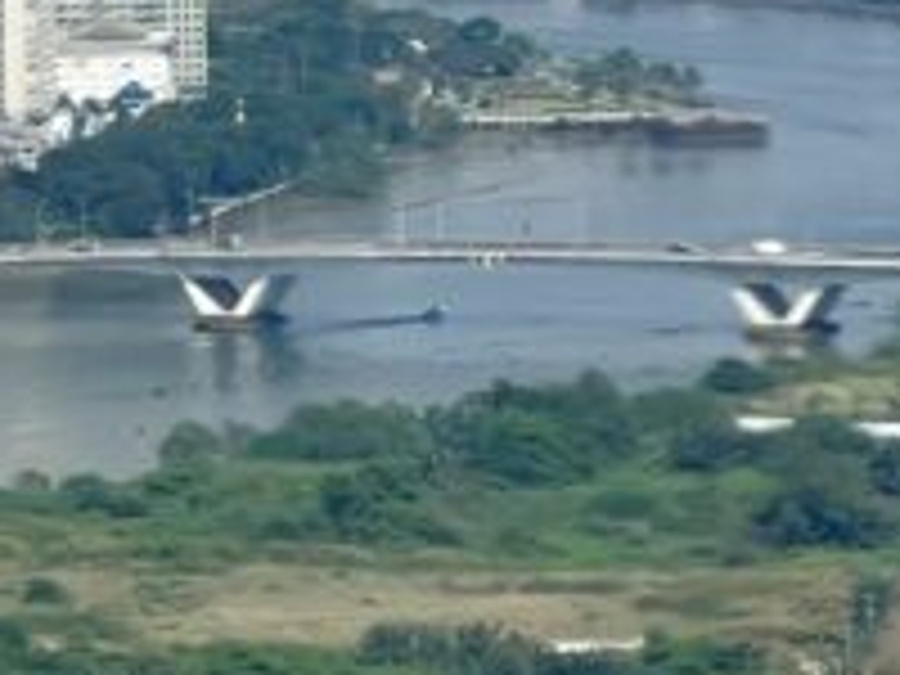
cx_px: -958
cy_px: -54
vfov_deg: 3.9
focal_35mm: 385
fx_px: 10010
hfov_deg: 5.0
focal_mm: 9
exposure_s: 1/803
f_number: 2.8
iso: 32
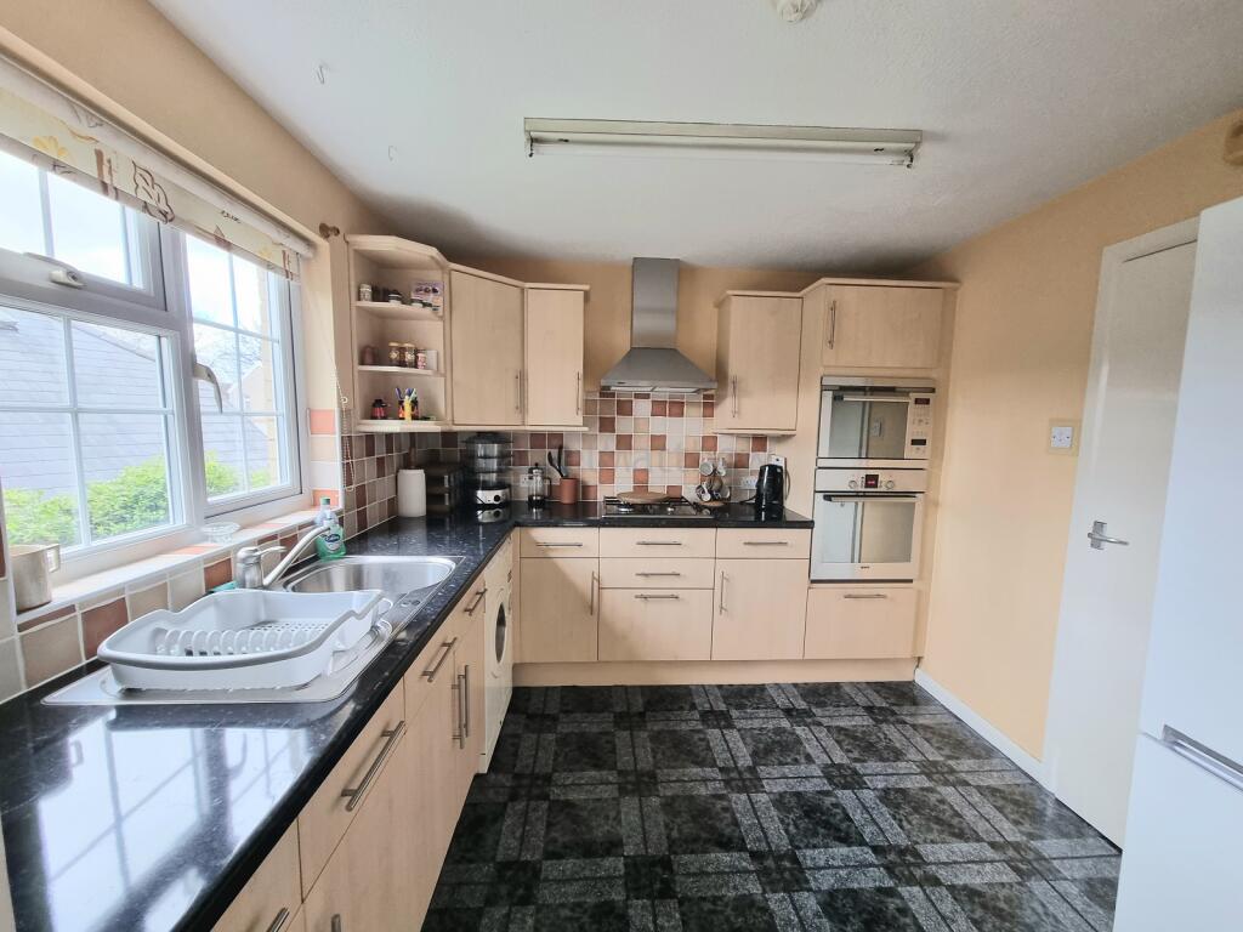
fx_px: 467
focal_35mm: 13
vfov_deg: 89.9
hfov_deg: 106.2
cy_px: 466
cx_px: 622
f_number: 2.2
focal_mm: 2.2
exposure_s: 1/60.2
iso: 125
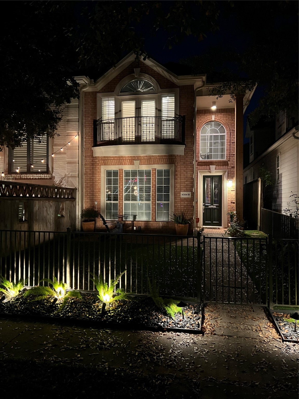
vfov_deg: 67.3
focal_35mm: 26
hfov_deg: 53.1
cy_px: 200
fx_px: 299
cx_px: 150
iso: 640
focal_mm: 5.7
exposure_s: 1/30
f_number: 1.5
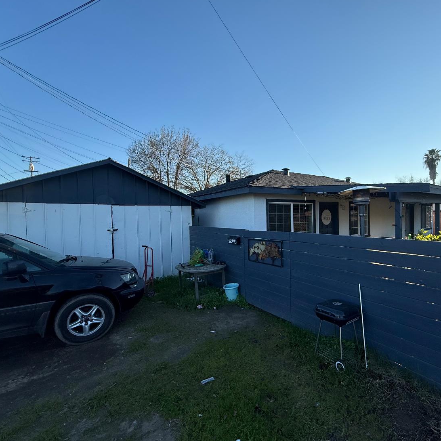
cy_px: 222
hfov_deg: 83.1
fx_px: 245
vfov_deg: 84.0
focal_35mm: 17
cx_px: 260
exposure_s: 1/1167
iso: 64
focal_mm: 2.22
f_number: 2.2
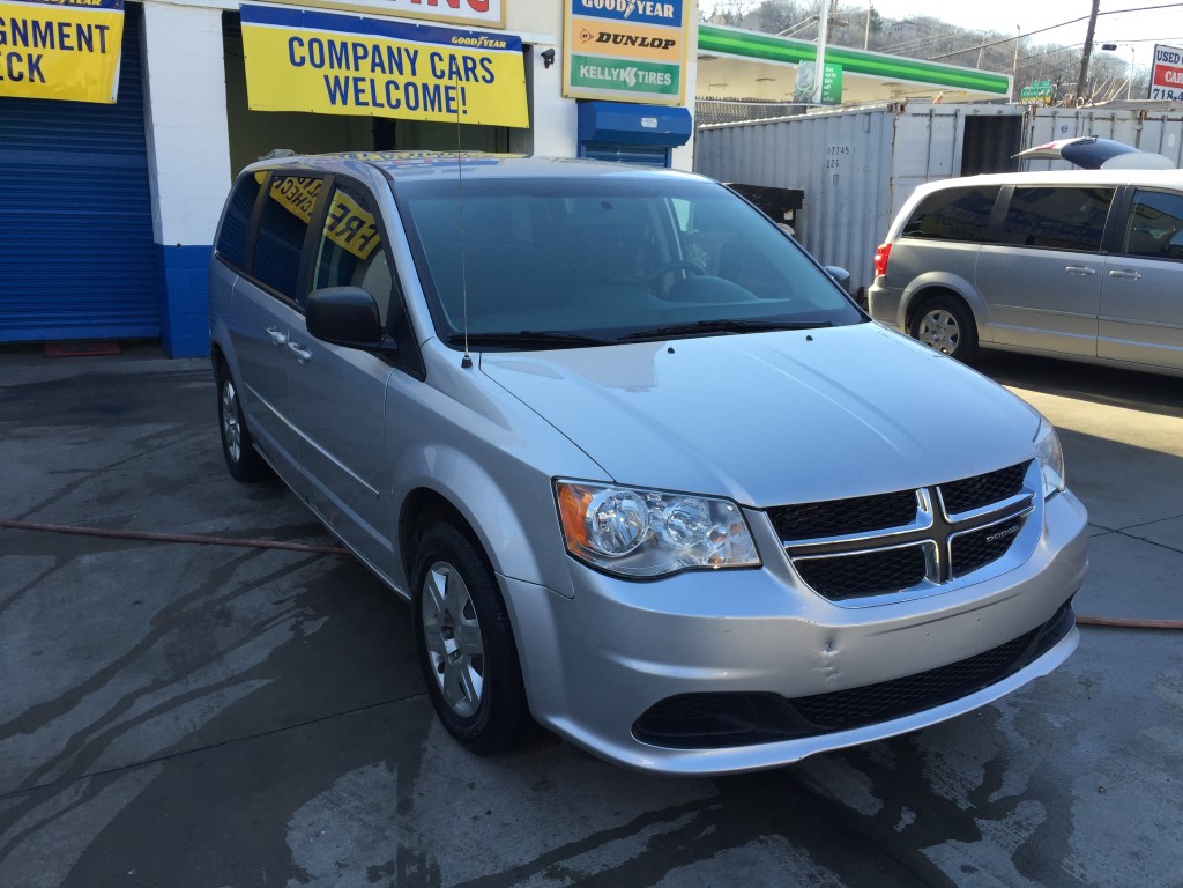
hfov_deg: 61.7
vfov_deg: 48.2
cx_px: 592
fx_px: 991
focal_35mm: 29
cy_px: 444
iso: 32
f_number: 2.2
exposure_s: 1/430
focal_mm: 4.15
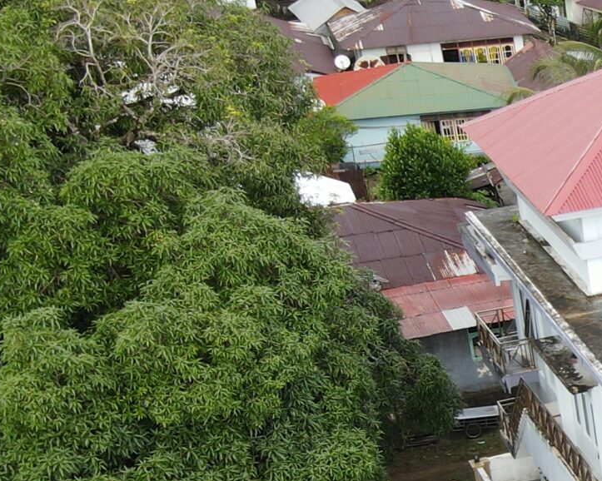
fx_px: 1478
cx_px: 1019
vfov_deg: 18.0
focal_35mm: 83
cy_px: 479
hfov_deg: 18.8
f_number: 2.8
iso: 100
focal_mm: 4.5
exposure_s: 1/80
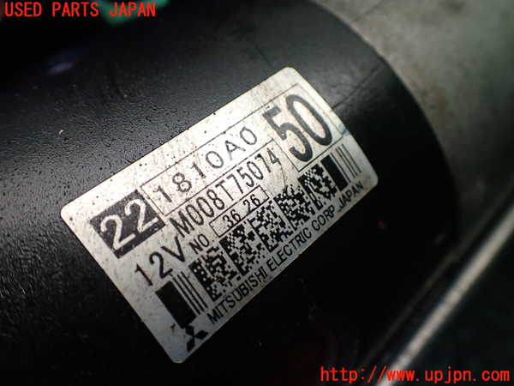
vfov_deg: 46.8
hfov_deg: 60.0
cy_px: 193
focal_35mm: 30
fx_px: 445
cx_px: 257
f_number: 2.3
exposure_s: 1/125
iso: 250
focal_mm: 5.4
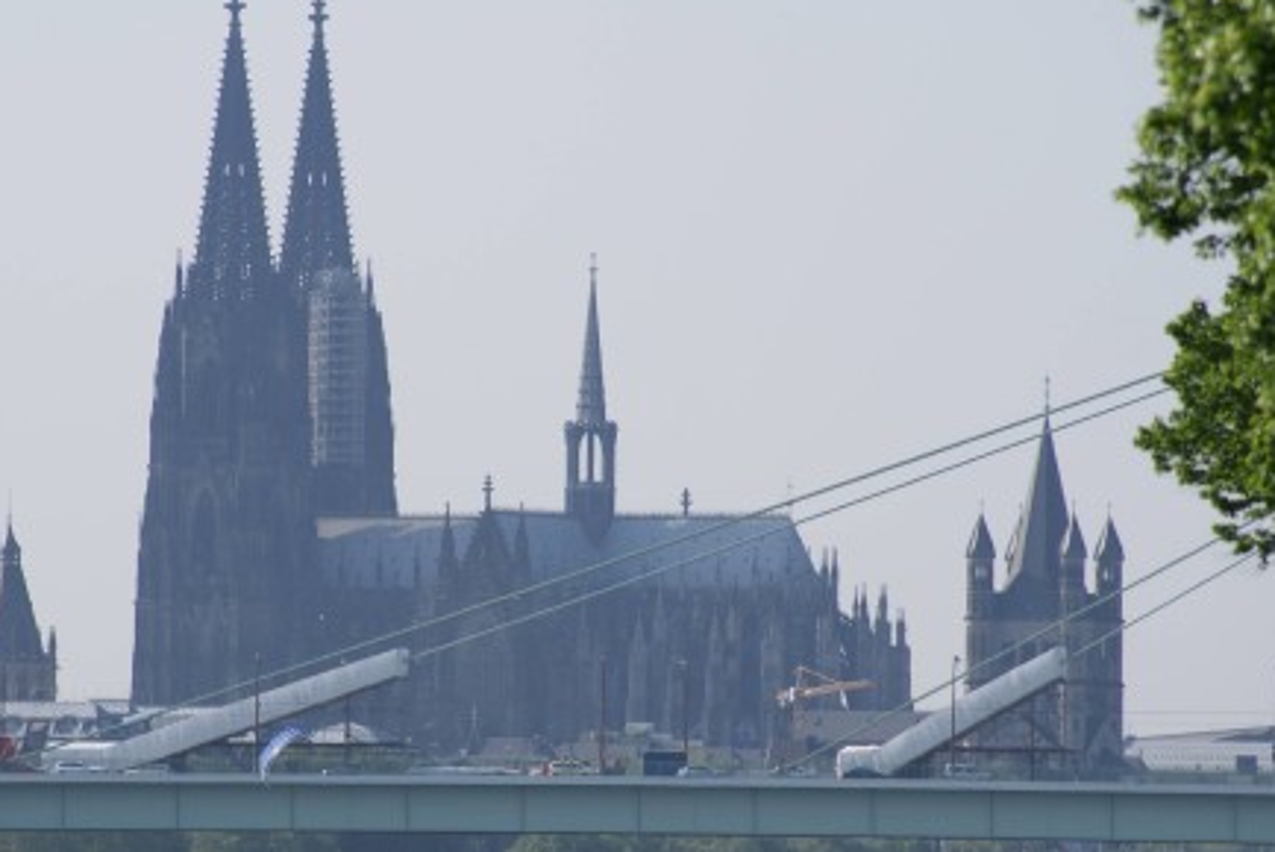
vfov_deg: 3.3
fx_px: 14707
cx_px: 541
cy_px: 536
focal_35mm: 415
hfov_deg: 5.0
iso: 100
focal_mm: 200
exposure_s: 1/400
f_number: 8
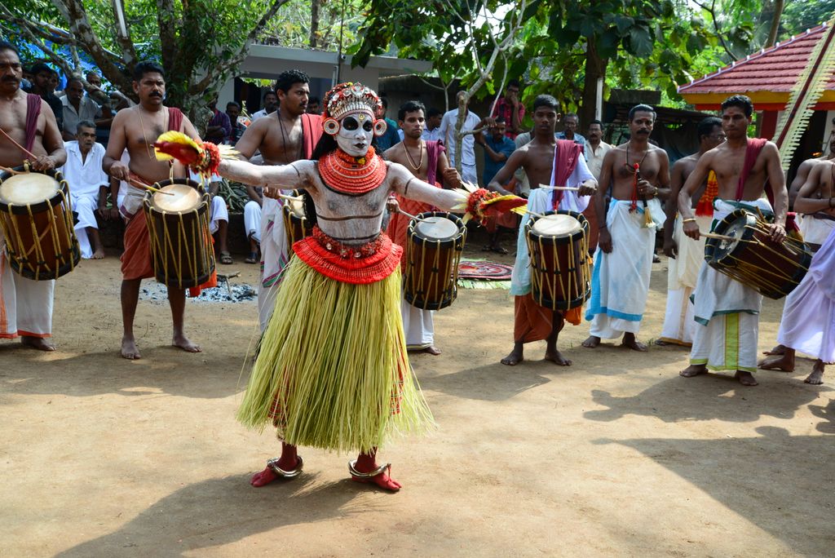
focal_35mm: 45
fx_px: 1044
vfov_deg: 29.9
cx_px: 418
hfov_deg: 43.6
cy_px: 279
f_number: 8
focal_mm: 45
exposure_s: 1/250
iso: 800
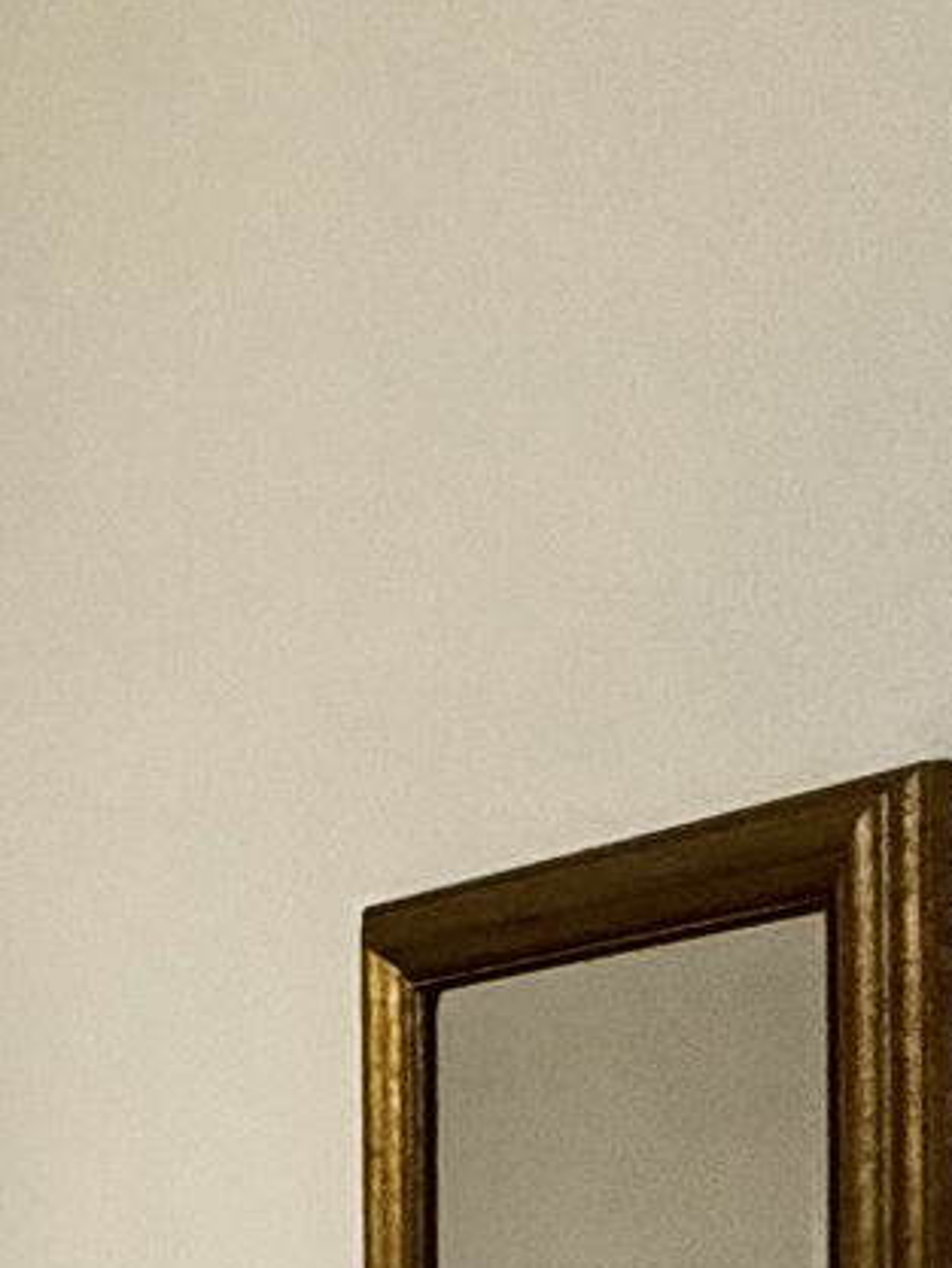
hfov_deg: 12.1
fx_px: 3152
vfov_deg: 21.5
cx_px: -1606
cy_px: 1405
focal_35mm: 86
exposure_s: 1/75
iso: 320
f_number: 2.2
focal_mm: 2.22
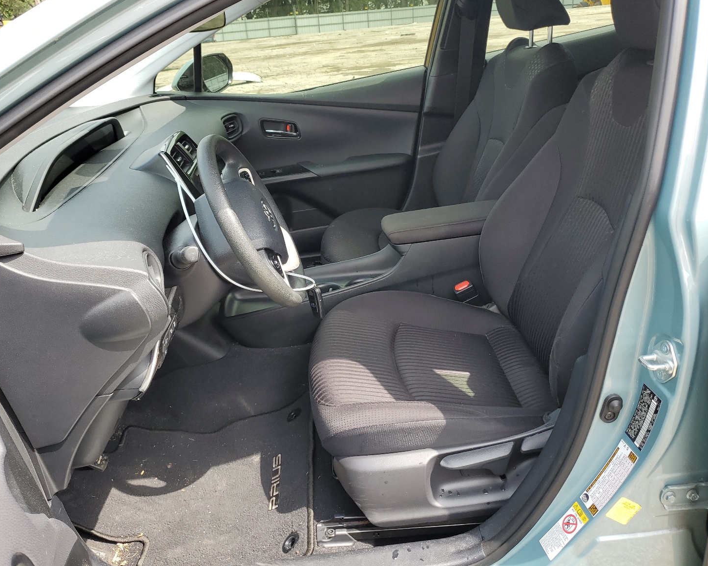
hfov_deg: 62.1
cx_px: 329
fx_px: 587
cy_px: 274
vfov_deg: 51.5
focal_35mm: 28
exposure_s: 1/556
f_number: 1.5
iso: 50
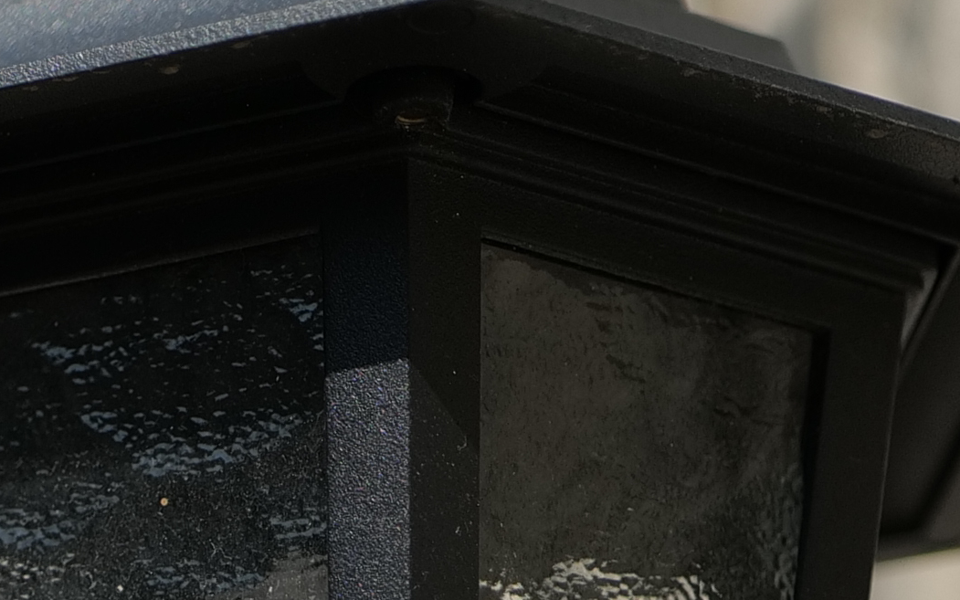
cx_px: -1223
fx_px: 10623
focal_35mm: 406
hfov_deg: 5.0
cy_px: 1374
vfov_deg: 3.2
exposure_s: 1/6400
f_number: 1.4
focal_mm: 50
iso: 100
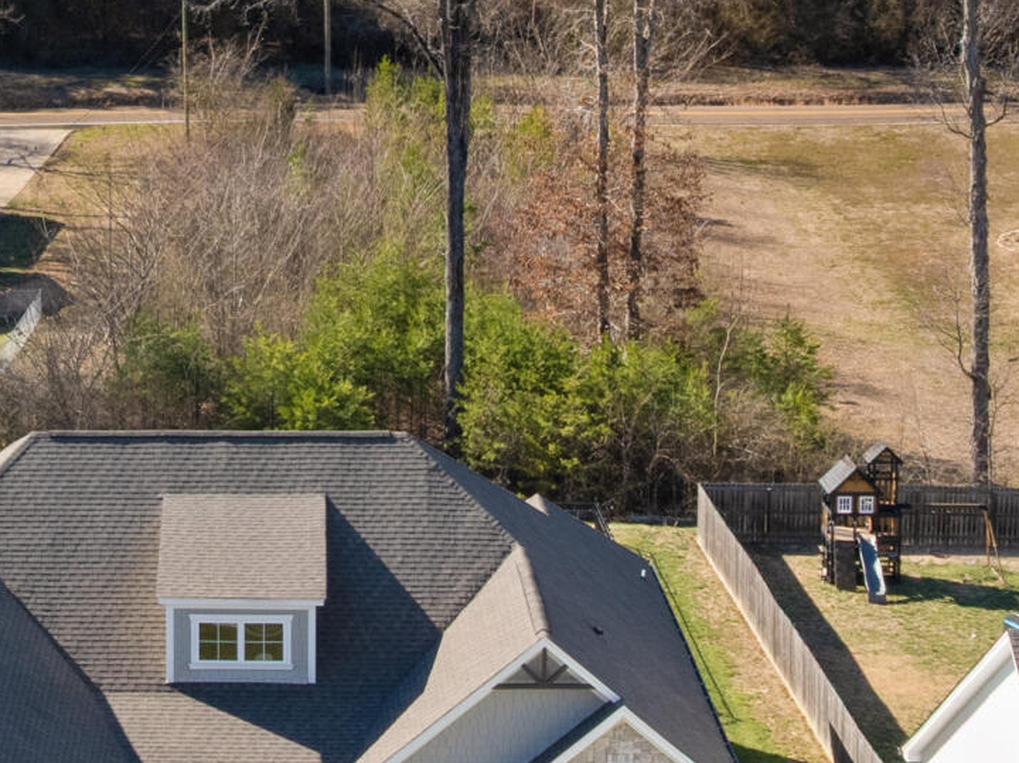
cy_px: 157
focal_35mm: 100
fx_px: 2942
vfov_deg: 14.7
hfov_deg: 19.5
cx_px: 246
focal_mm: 12.29
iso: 100
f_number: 8
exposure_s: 1/200
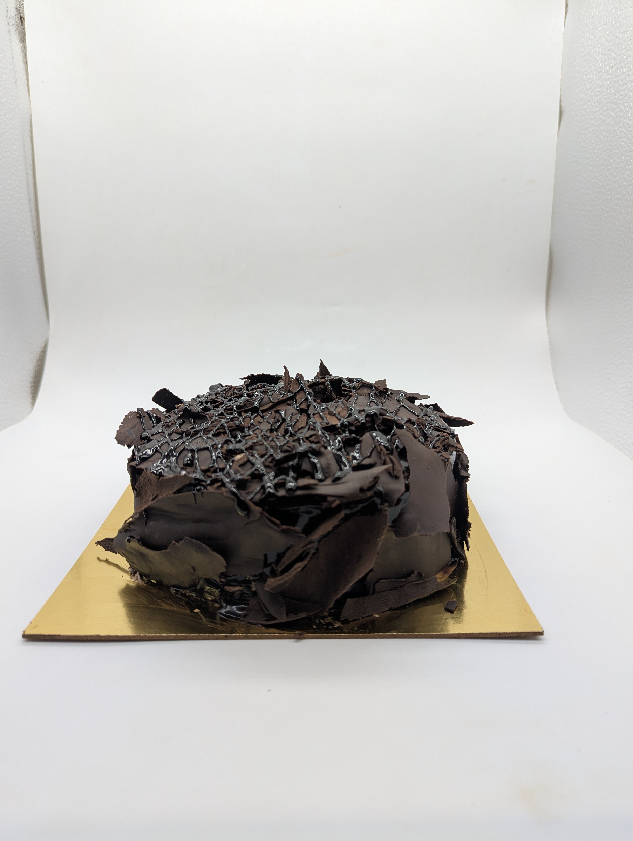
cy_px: 420
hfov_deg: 56.9
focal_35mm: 24
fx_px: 584
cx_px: 316
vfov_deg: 71.5
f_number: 1.85
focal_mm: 6.81
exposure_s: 1/612
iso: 56
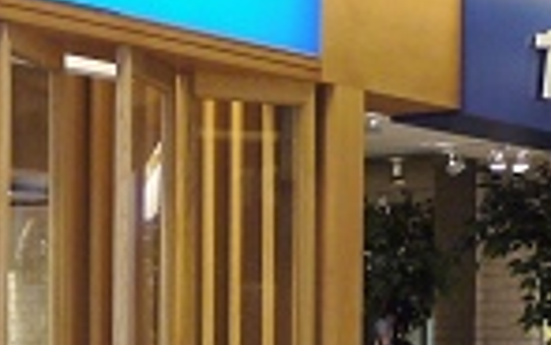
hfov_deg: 15.5
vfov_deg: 10.0
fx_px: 1938
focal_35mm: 129
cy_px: 405
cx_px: -150
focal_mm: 14
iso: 320
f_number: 2.5
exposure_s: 1/60
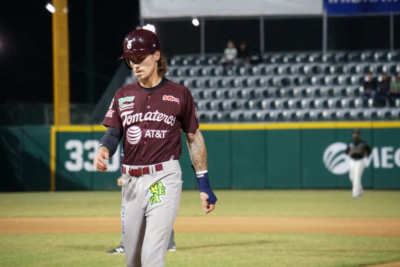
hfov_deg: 6.9
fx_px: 3335
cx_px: 200
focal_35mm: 300
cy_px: 134
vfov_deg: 4.6
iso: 5000
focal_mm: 200
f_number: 6.3
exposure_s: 1/320
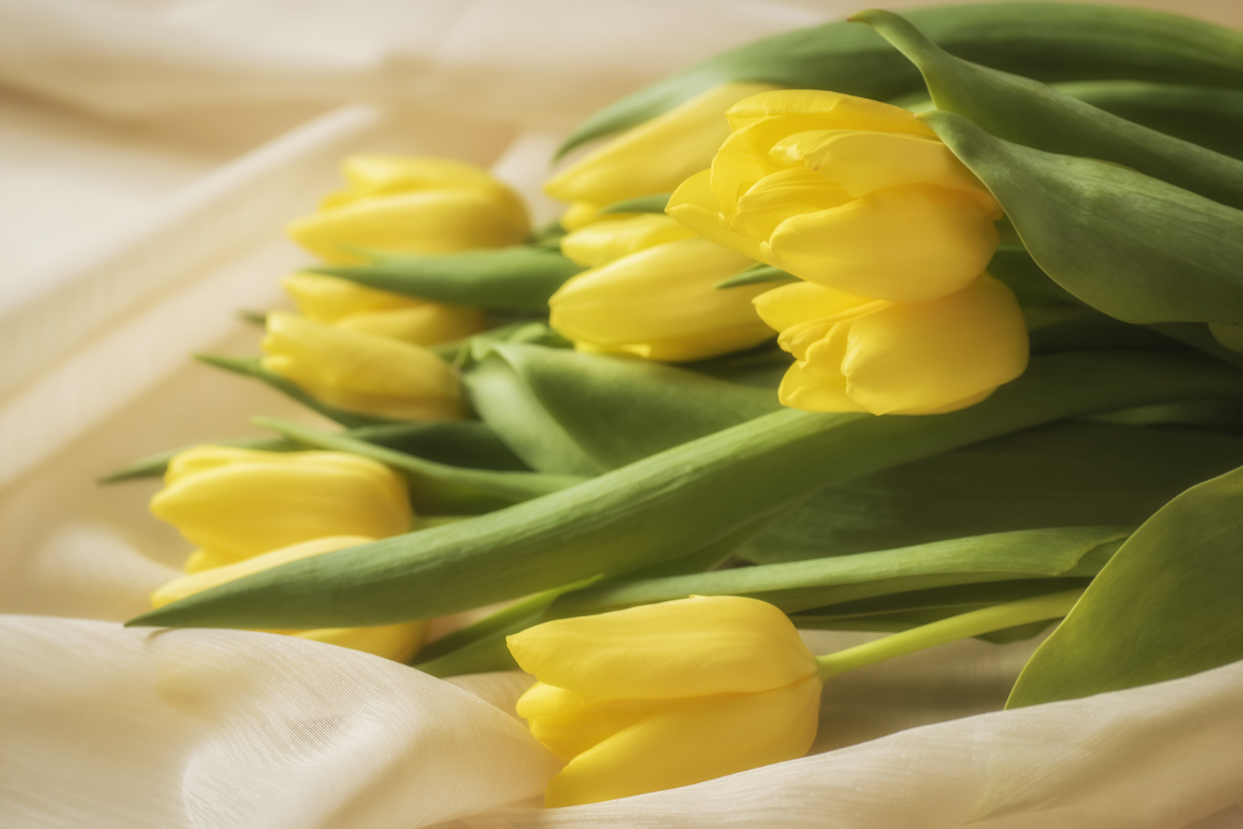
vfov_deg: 15.2
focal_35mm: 90
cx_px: 622
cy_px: 414
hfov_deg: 22.6
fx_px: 3108
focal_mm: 90
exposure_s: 1/60
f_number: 8
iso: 800
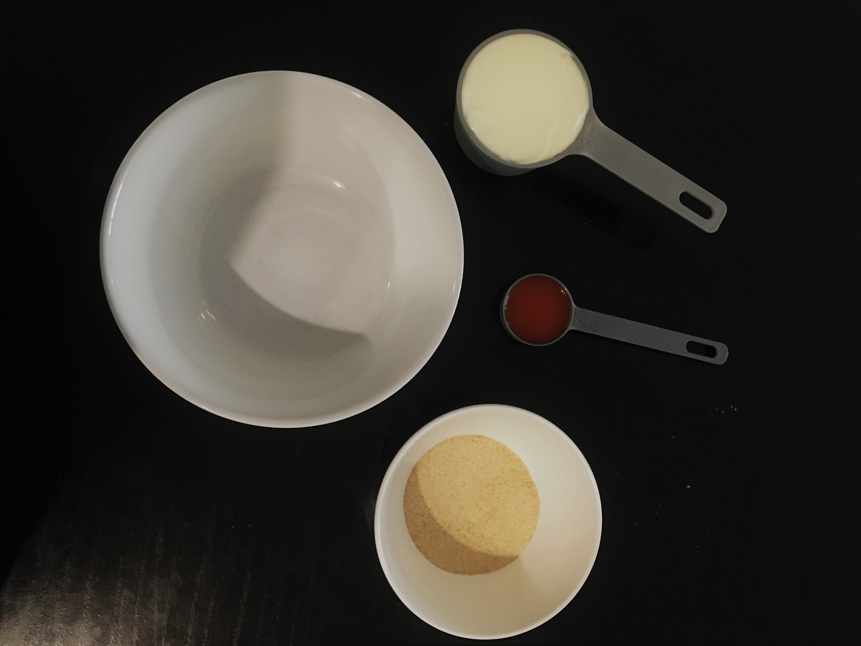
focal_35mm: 29
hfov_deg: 61.7
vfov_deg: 48.2
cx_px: 430
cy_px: 323
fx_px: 721
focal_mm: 4.15
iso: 250
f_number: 2.2
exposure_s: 1/15
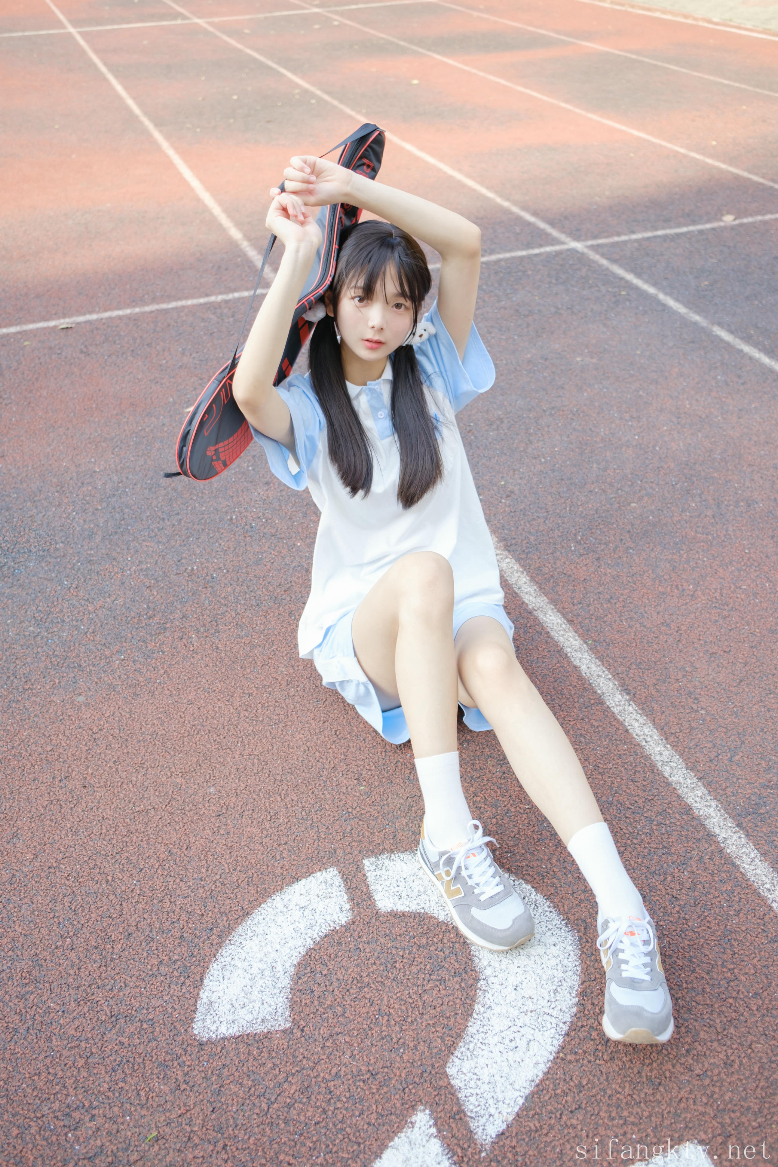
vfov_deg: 54.4
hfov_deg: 37.9
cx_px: 389
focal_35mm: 35
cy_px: 584
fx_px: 1134
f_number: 2.8
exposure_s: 1/400
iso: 160
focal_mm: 23
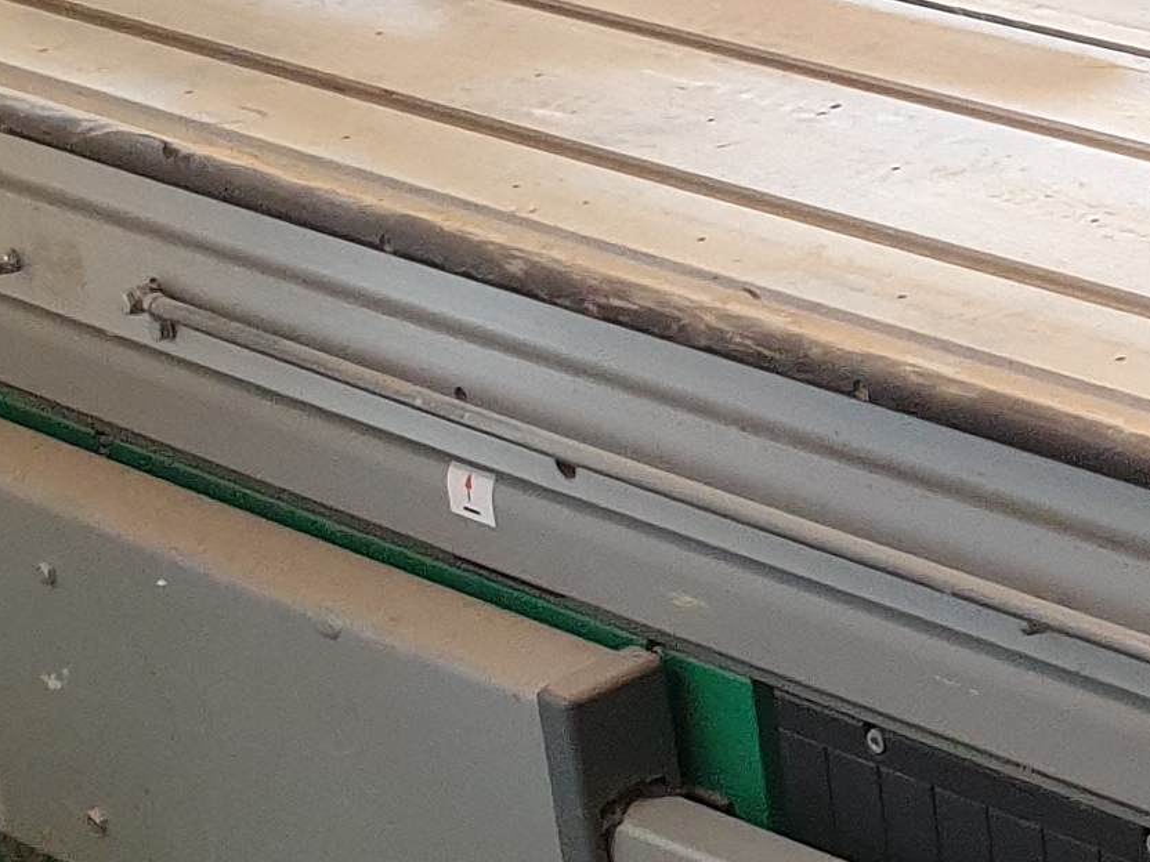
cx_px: 1735
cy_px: 232
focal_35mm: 126
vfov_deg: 11.7
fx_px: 4186
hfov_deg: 14.6
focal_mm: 4.3
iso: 250
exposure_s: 1/50
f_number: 2.4
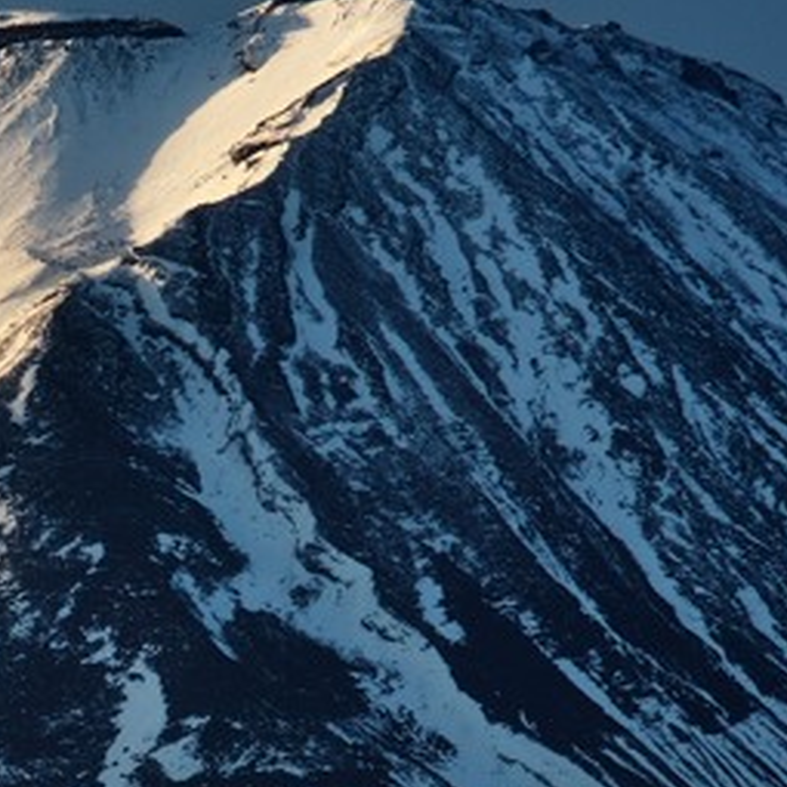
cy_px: 628
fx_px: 26365
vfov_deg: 1.7
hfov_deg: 1.7
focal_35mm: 1025
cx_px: -287
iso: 200
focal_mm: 300
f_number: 16
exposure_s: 1/20
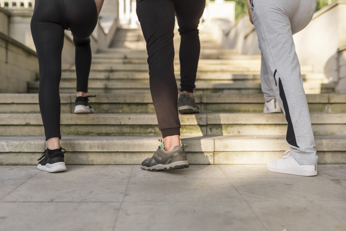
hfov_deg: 39.6
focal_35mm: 50
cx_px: 173
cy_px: 116
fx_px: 481
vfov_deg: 27.0
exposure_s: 1/400
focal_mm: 50
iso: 100
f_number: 2.8
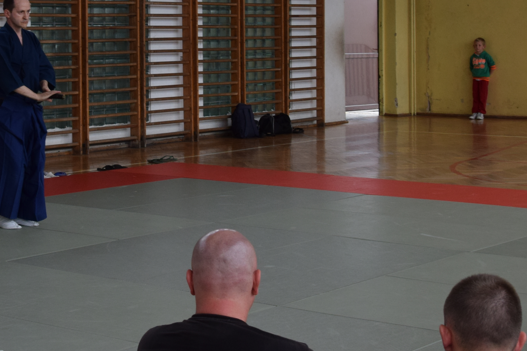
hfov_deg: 23.3
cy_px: 33
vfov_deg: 15.5
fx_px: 1276
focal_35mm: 87
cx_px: 190
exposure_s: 1/200
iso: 400
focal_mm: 25
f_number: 7.1
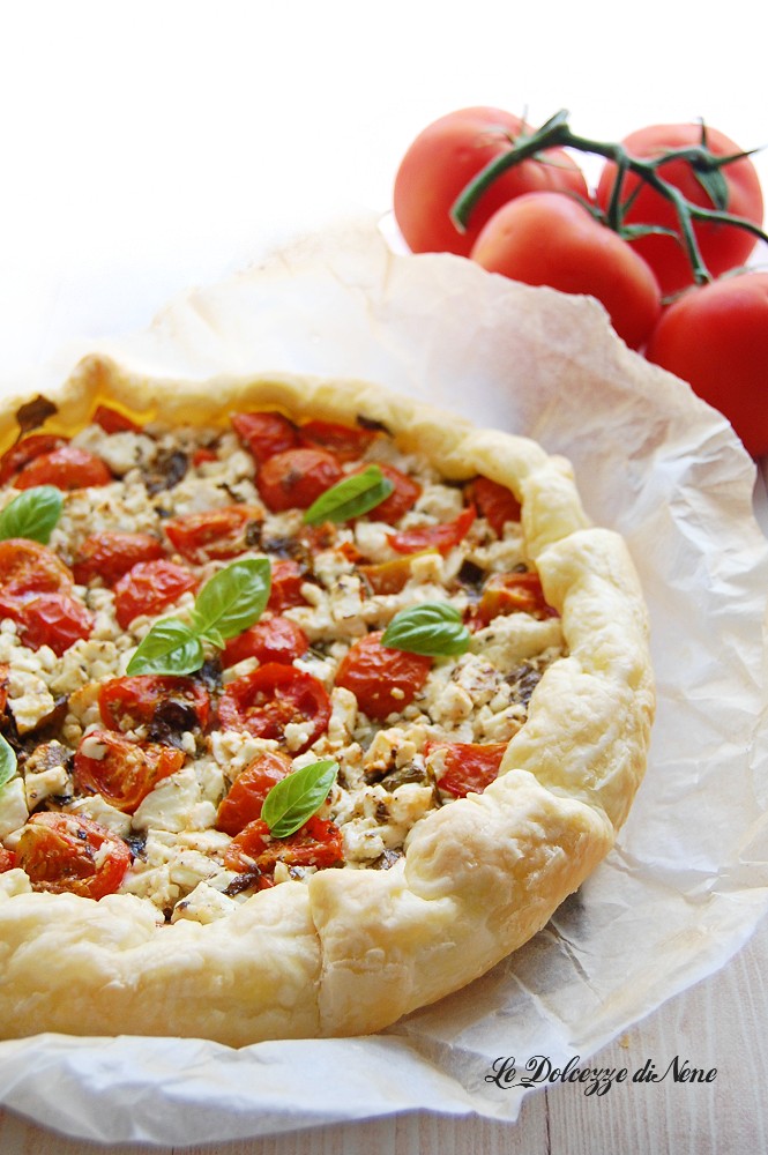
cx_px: 384
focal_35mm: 46
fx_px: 1490
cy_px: 578
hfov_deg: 28.9
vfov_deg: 42.4
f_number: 5.6
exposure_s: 1/60
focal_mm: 31
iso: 400
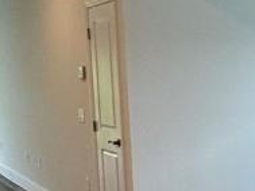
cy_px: 191
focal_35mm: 76
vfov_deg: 18.8
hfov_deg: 23.3
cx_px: 313
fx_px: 559
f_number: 2.2
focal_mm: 2.22
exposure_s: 1/120
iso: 125
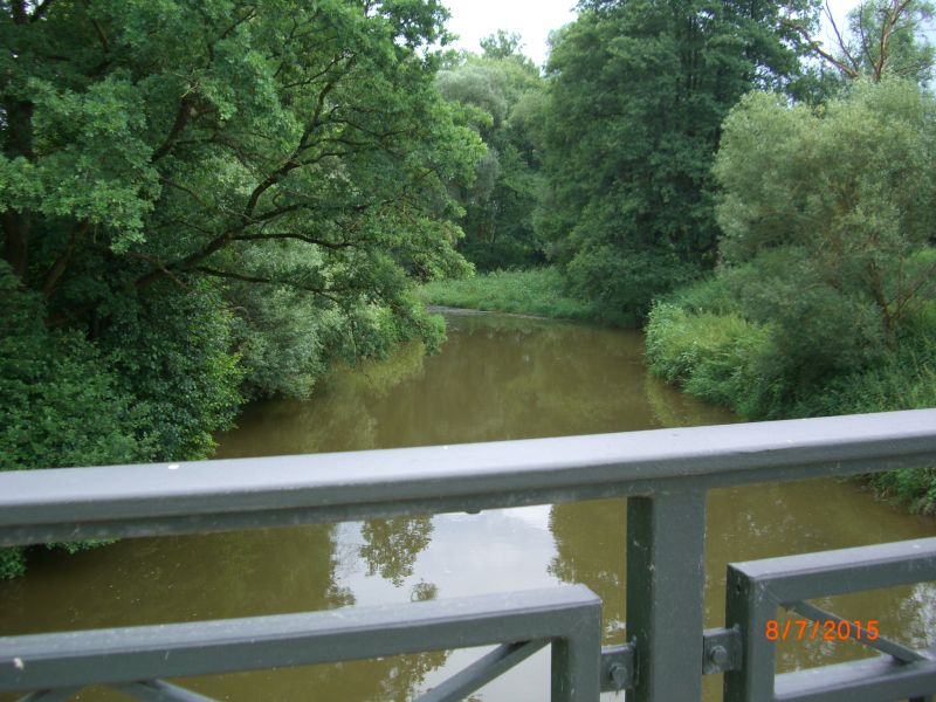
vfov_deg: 37.7
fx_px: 1028
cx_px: 468
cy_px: 351
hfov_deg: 49.0
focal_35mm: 38
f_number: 2.8
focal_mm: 7.9
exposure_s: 1/250
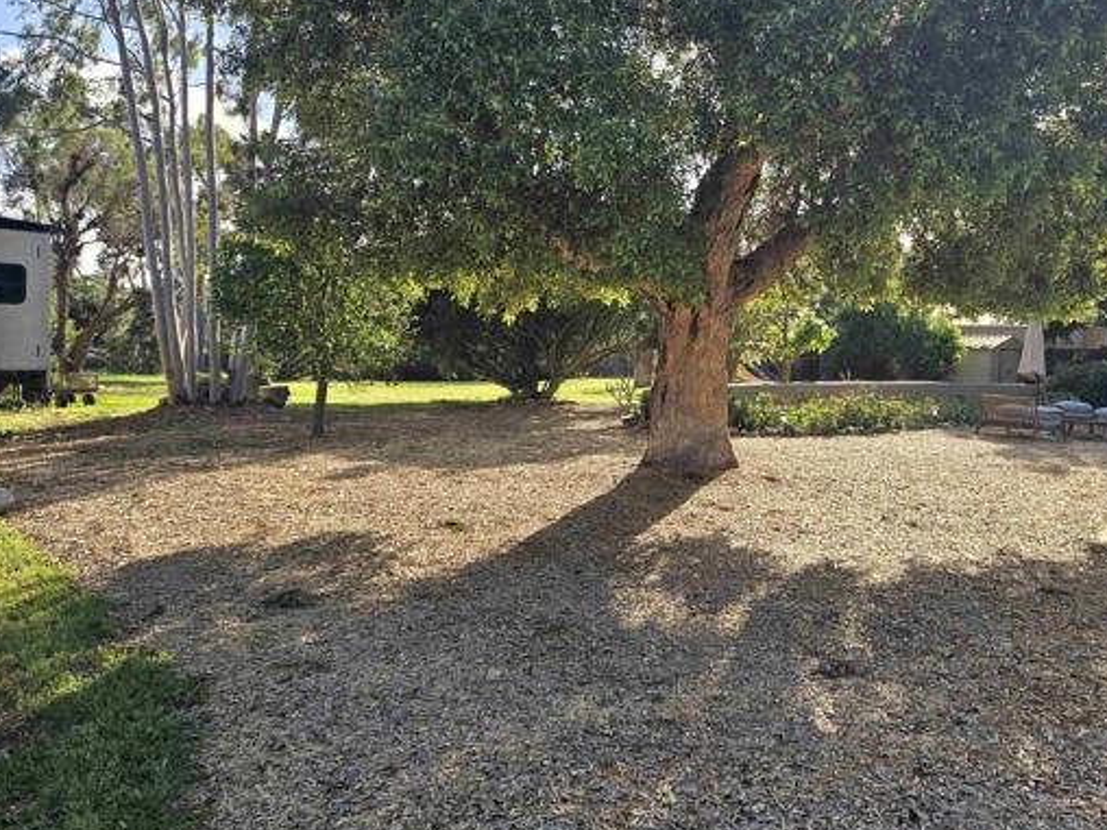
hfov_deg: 60.9
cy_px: 338
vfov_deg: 48.0
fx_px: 927
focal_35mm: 29
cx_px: 684
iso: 25
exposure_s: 1/1286
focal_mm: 5.4
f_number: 1.8
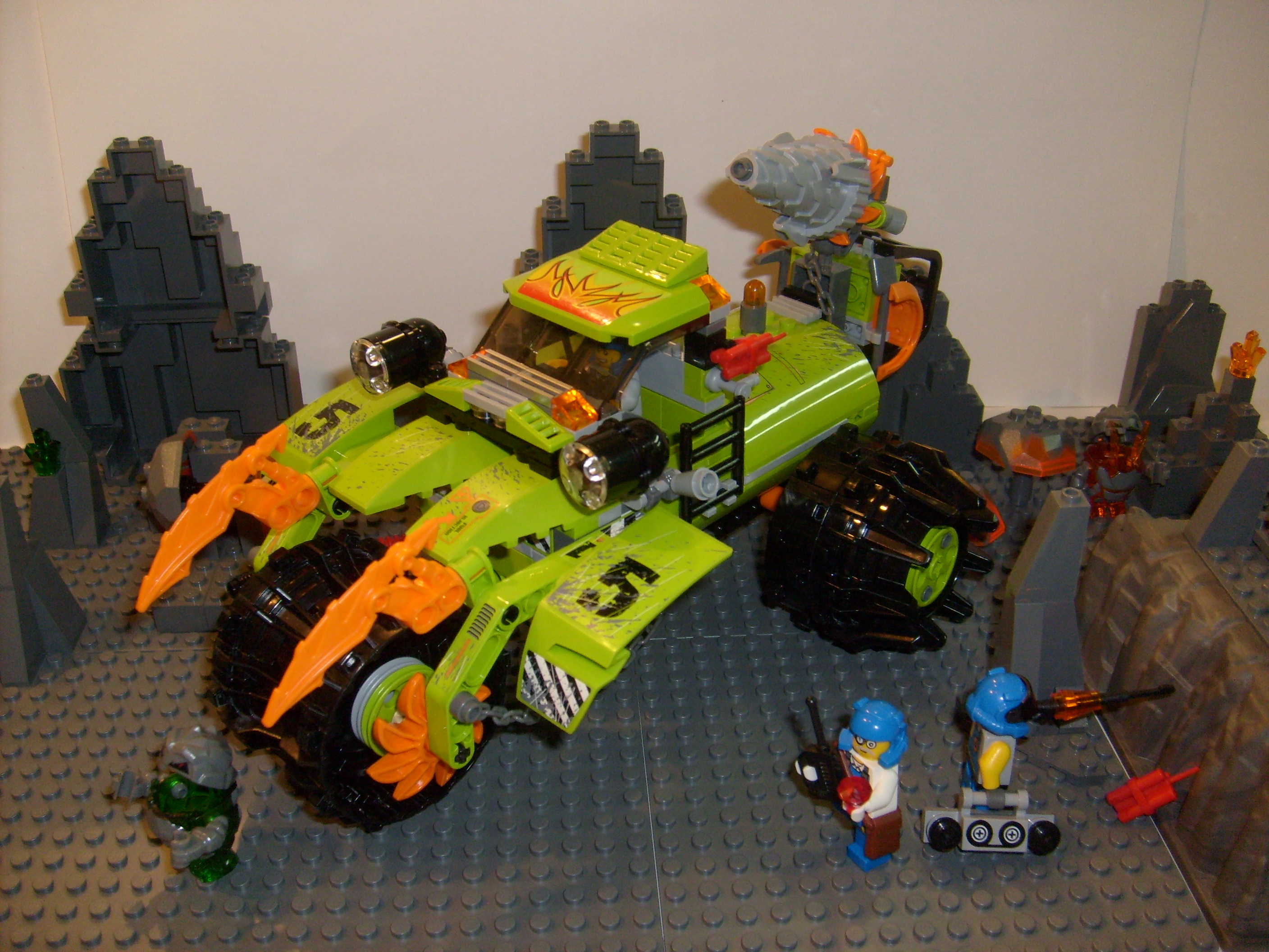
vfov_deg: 40.7
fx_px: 1283
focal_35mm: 35
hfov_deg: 52.6
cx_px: 634
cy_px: 476
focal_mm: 5.8
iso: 100
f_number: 2.8
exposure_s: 1/45
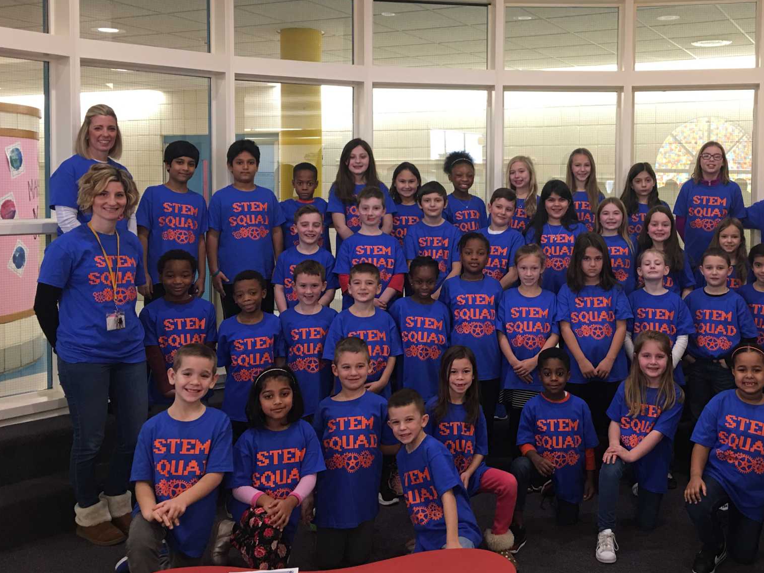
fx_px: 861
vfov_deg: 36.7
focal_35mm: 39
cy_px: 237
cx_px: 487
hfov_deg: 47.3
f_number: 2.2
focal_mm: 4.15
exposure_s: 1/15
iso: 50
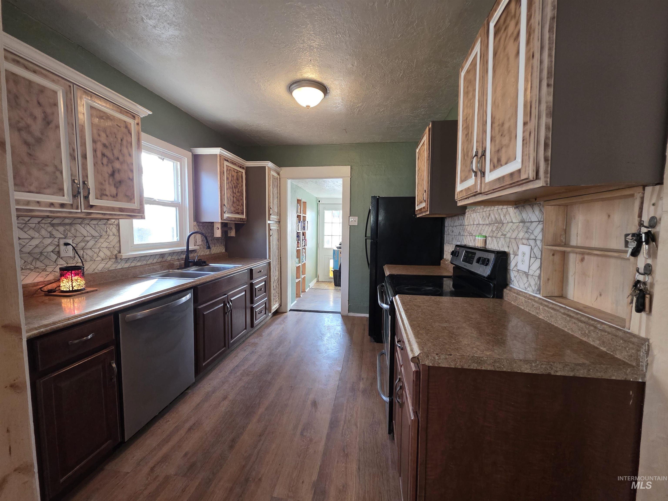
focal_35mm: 13
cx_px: 334
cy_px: 250
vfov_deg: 89.9
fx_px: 251
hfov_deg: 106.2
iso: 400
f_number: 1.9
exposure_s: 1/60
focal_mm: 2.2
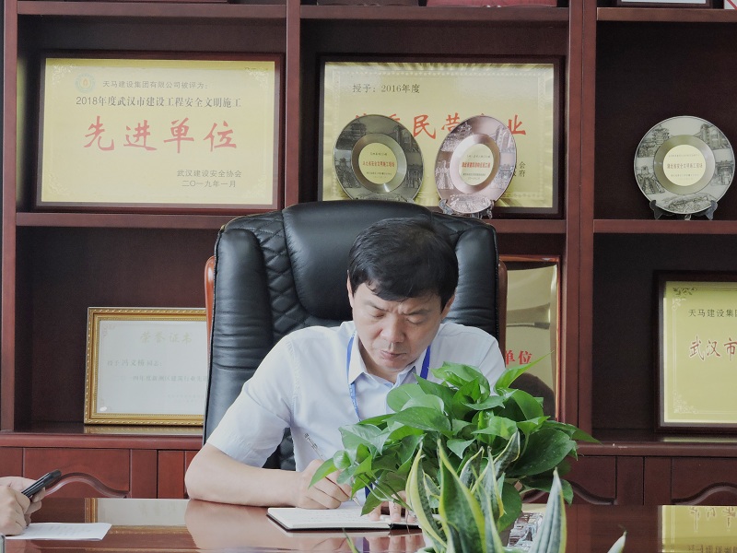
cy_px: 276
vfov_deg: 10.2
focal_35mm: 145
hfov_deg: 13.6
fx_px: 3087
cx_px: 368
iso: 400
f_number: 4.4
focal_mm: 25.9
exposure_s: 1/30
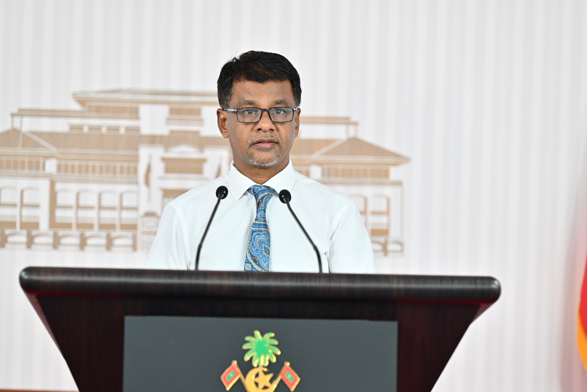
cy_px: 203
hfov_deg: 12.5
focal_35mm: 165
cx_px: 305
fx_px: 2690
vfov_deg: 8.3
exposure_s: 1/200
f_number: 3.5
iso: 1600
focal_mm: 155
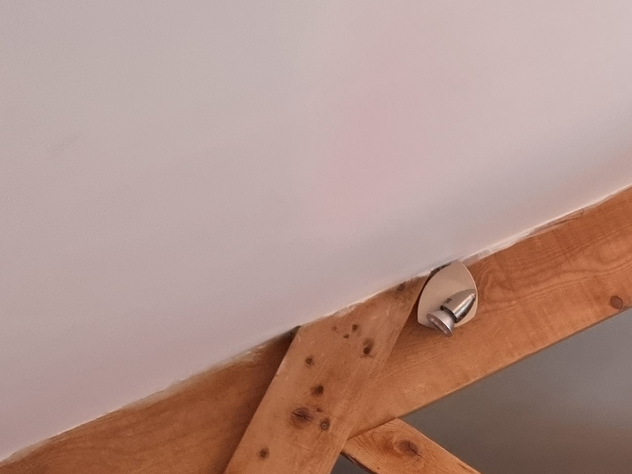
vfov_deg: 17.4
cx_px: 917
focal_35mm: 79
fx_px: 1442
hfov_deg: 21.3
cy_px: 631
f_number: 1.8
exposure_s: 1/50
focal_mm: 5.4
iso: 500
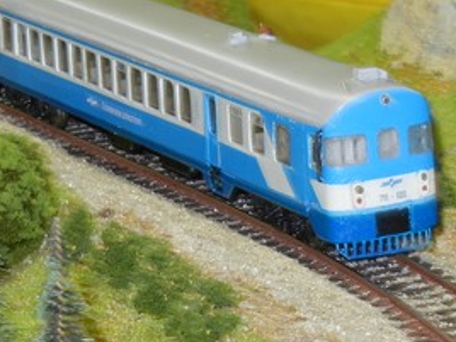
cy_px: 128
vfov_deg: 6.5
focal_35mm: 230
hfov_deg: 8.6
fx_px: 3030
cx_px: 117
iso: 200
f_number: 4.3
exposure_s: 1/30
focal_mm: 13.9
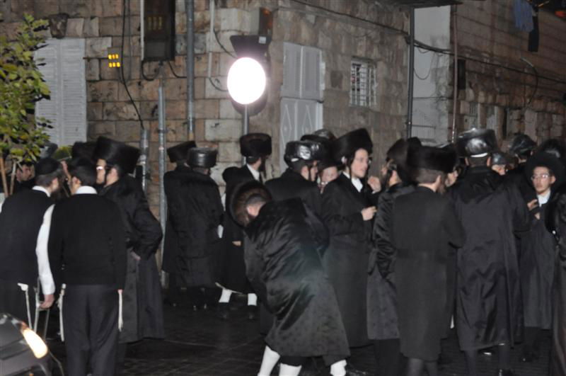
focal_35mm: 57
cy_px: 188
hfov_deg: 35.1
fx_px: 895
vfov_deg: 23.7
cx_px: 283
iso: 2000
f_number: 5
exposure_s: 1/60
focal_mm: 38
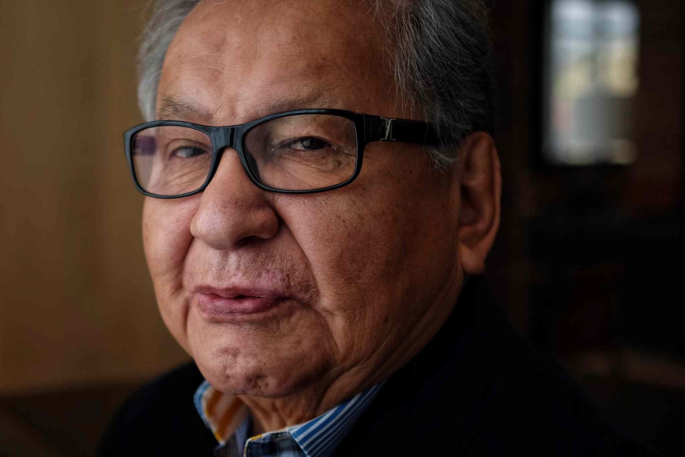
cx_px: 342
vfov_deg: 37.9
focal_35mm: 35
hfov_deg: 54.4
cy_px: 228
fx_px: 666
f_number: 1.4
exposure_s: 1/340
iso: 100
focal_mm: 23
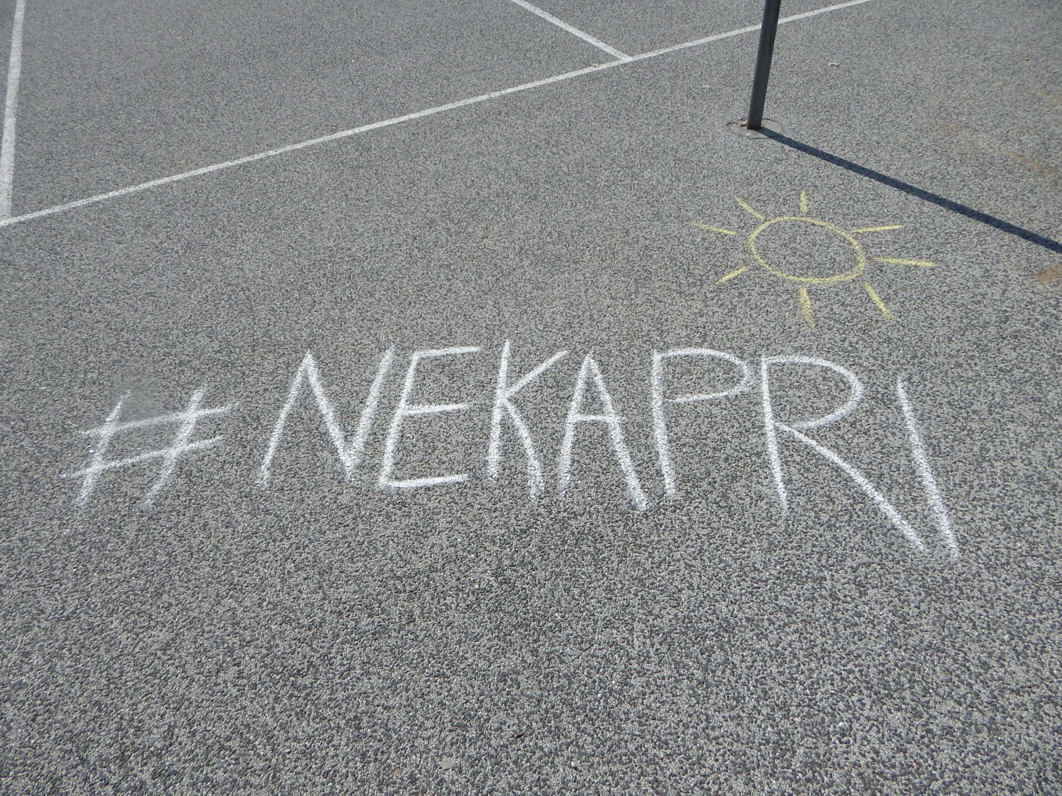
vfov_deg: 61.1
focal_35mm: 22
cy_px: 398
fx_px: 675
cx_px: 531
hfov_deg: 76.4
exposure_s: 1/800
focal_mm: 4
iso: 125
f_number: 6
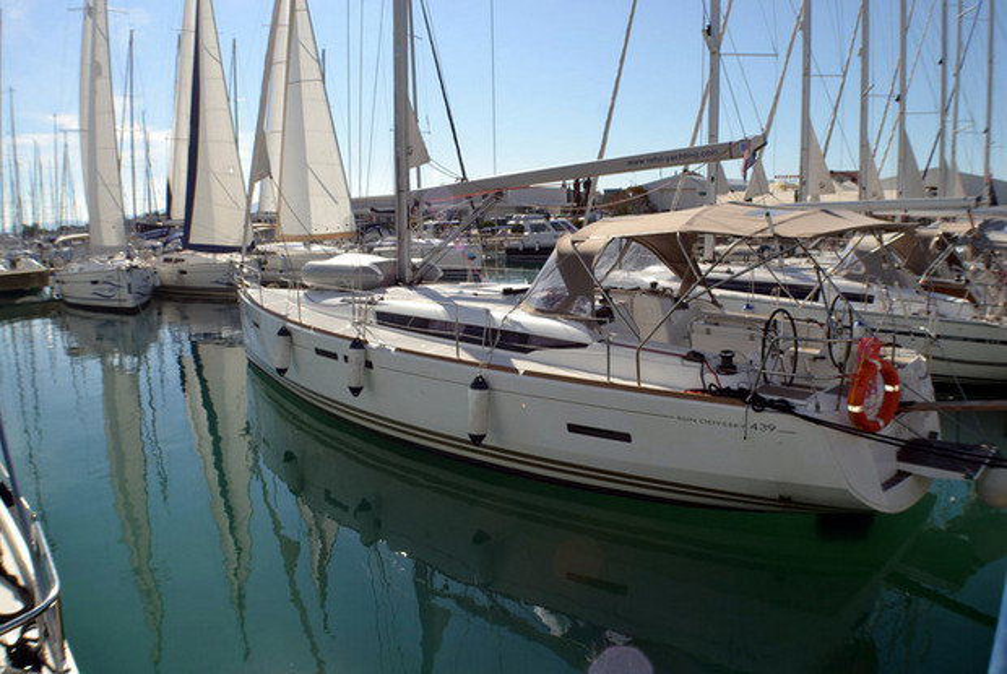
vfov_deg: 37.0
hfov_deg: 53.1
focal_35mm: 36
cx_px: 504
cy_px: 337
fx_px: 1008
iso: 100
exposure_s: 1/200
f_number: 10
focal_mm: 24
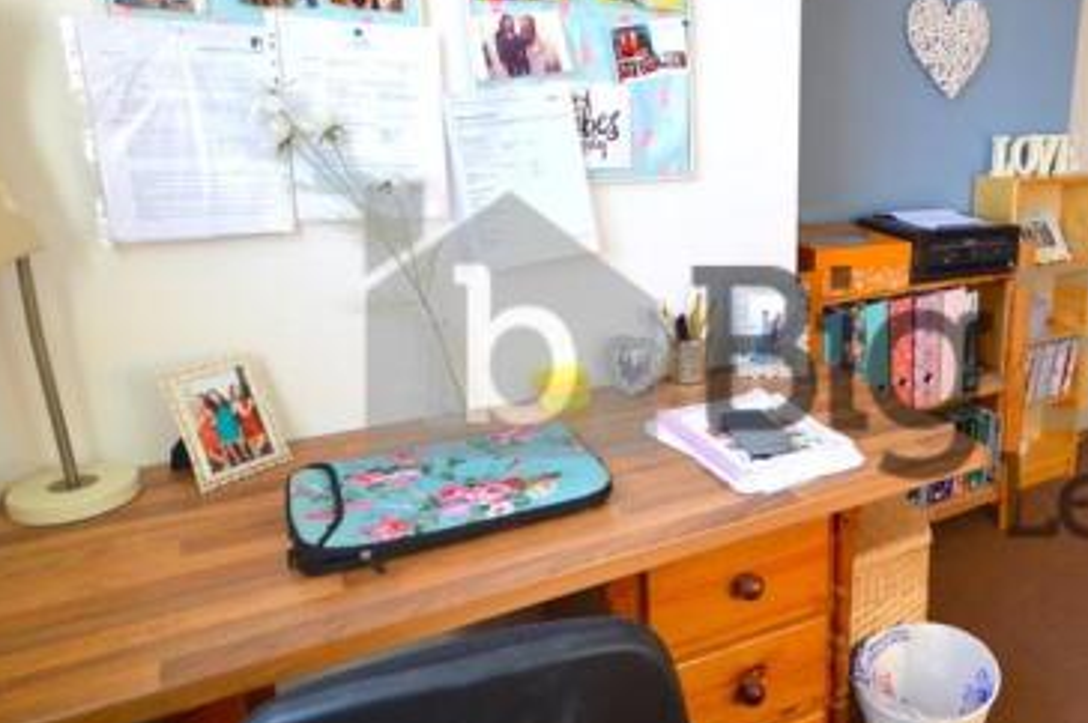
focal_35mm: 27
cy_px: 320
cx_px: 873
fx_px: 815
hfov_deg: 61.7
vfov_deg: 47.8
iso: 400
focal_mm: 10
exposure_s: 1/100
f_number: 5
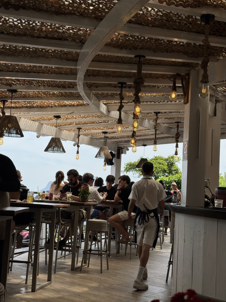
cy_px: 151
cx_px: 113
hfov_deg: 30.3
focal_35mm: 48
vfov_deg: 39.7
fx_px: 418
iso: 64
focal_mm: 6.76
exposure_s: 1/3610
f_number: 1.78
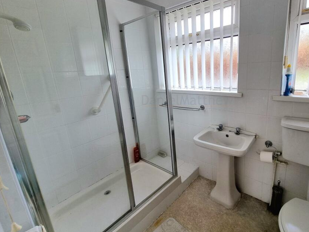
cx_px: 187
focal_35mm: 16
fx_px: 143
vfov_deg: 77.8
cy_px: 103
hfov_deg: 93.1
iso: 50
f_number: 2.2
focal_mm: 2.2
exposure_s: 1/169
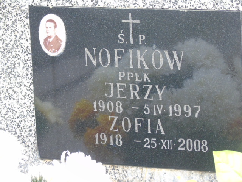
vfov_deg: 8.0
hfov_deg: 10.6
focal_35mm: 186
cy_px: 91
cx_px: 121
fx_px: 1300
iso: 400
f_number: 5
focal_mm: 33
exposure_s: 1/100
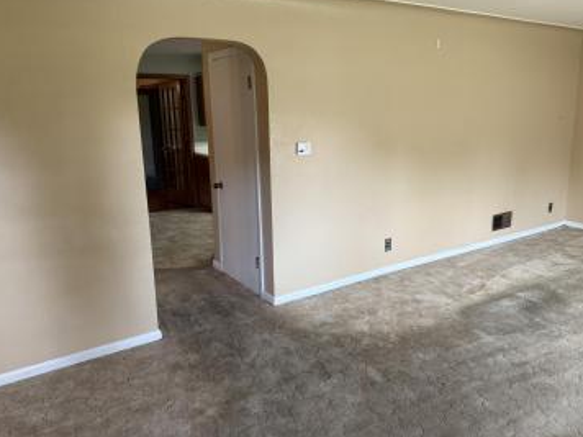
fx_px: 455
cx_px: 319
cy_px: 200
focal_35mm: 27
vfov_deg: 51.3
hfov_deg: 65.2
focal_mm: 6.76
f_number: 1.78
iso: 160
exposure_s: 1/121
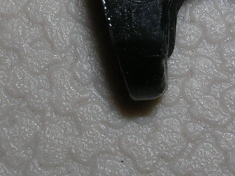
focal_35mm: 218
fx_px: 1479
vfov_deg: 6.7
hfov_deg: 9.1
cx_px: 195
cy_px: -60
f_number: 6.4
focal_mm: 8
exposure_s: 1/60.1
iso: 50
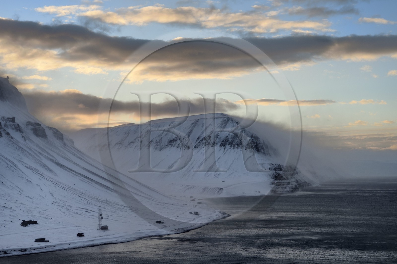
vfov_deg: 21.9
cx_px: 198
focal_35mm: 62
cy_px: 132
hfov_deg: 32.4
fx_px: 684
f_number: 5.6
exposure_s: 1/500
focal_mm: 62
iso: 200
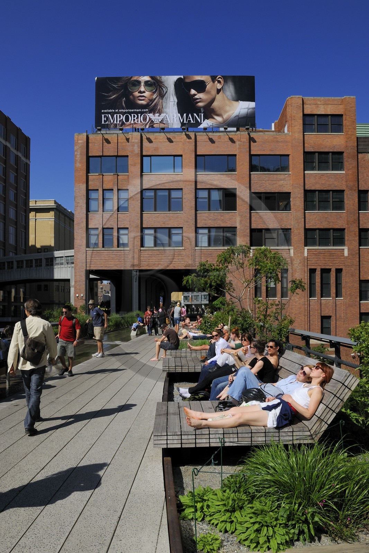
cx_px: 184
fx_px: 369
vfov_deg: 73.8
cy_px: 276
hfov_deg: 53.1
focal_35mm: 24
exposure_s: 1/200
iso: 200
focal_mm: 24
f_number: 16
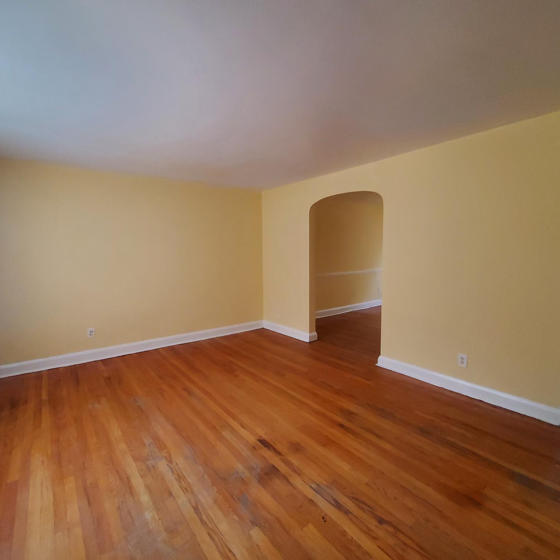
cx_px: 257
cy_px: 279
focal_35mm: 16
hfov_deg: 87.3
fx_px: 293
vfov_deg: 87.4
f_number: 2.2
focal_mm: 1.8
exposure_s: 1/60
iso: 320
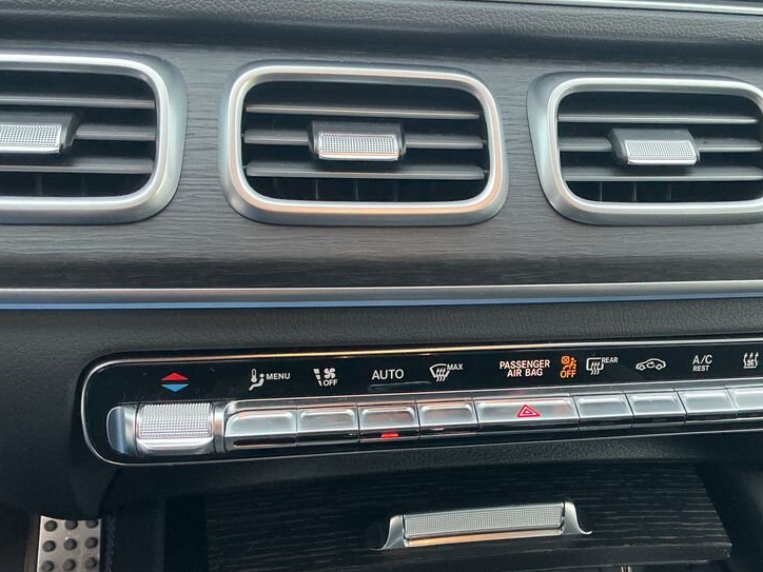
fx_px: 904
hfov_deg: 45.2
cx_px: 503
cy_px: 310
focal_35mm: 41
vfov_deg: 35.1
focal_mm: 3
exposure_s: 1/60
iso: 160
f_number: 1.8
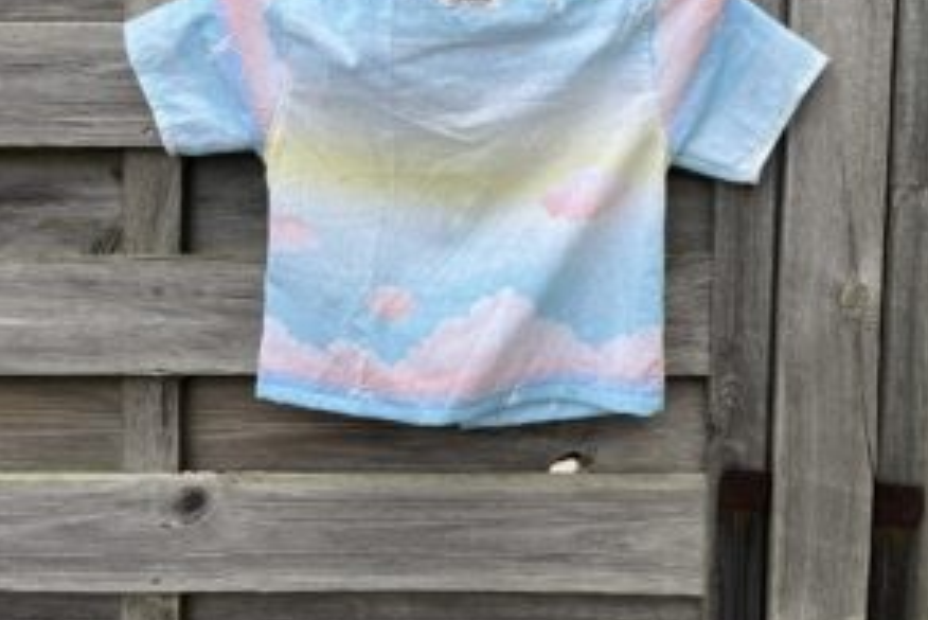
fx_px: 954
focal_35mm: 37
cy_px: 130
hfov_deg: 51.9
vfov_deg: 34.9
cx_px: 464
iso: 50
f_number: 1.6
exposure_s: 1/1695
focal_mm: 5.1
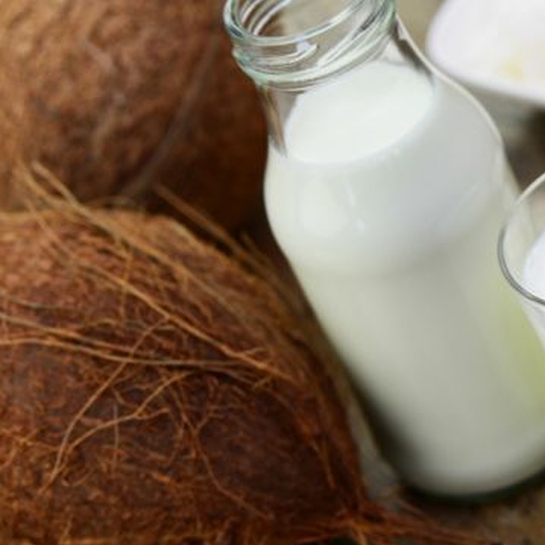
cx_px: 489
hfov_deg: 10.6
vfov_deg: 10.7
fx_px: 2921
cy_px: 237
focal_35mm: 164
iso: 100
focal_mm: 105
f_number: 7.1
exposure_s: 1/60
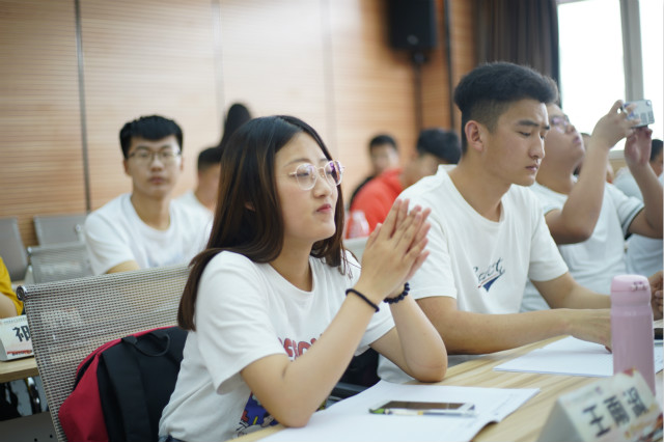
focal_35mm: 50
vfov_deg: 27.0
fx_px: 922
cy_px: 221
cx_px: 332
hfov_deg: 39.6
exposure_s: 1/160
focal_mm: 50
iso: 200
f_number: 1.8
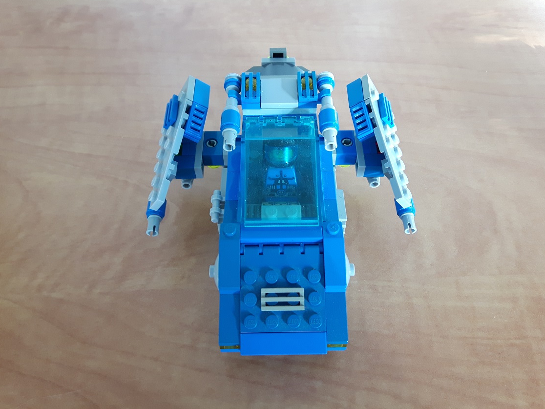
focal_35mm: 32
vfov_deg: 44.2
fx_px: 504
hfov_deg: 56.8
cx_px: 278
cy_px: 200
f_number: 1.9
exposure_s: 1/33
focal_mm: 3.7
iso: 125
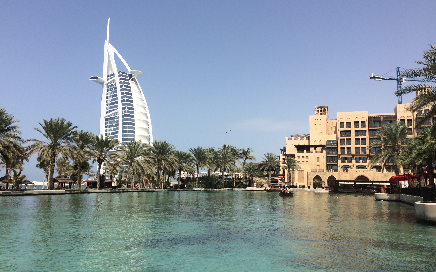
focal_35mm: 31
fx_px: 368
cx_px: 217
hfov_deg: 61.2
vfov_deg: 40.6
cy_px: 136
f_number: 2.2
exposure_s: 1/3165
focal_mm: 4.15
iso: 32
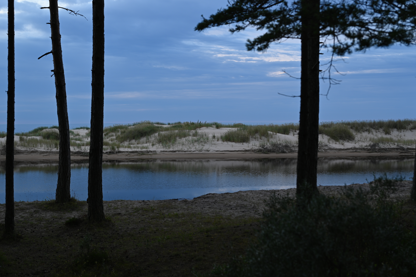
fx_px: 681
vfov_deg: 22.9
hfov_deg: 33.9
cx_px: 178
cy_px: 122
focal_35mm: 59
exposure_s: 1/100
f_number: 4
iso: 140
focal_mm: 51
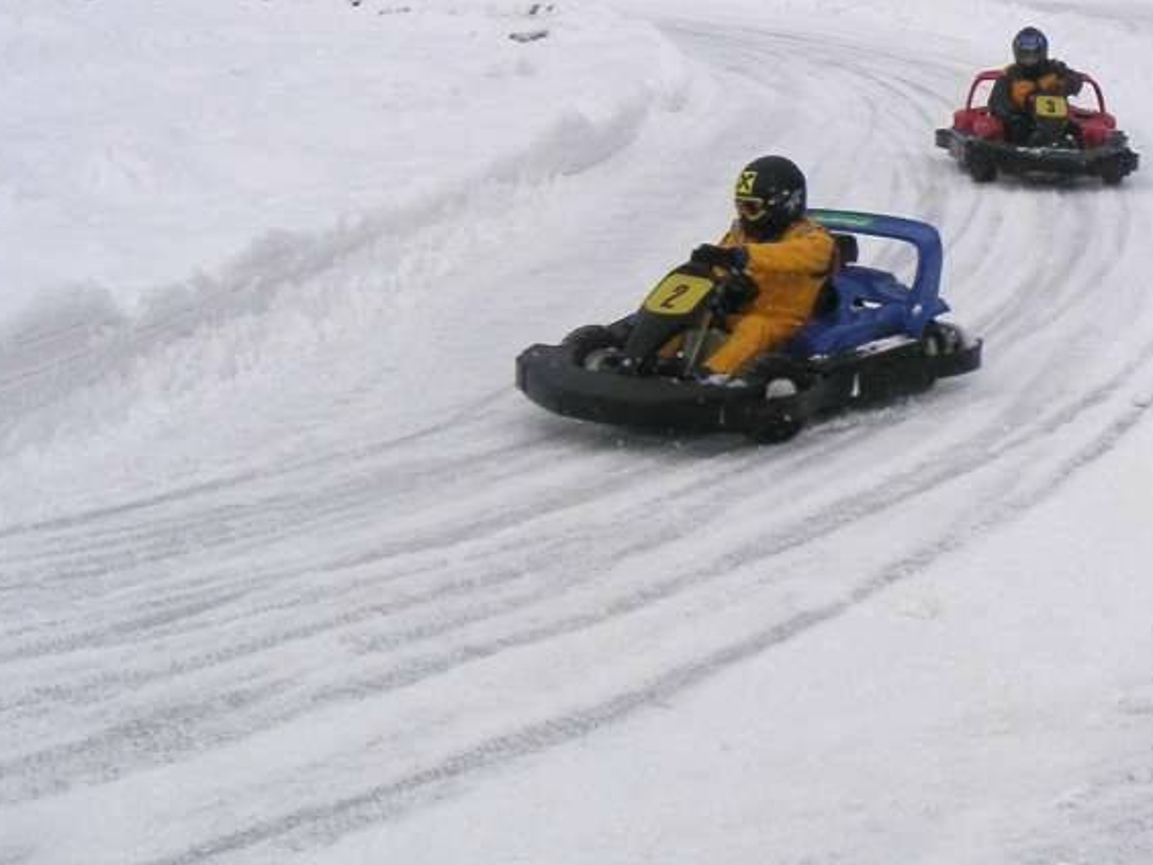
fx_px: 2298
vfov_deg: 21.1
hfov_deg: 27.8
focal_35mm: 69
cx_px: 857
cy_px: 227
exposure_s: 1/350
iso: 50
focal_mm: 6
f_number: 6.7
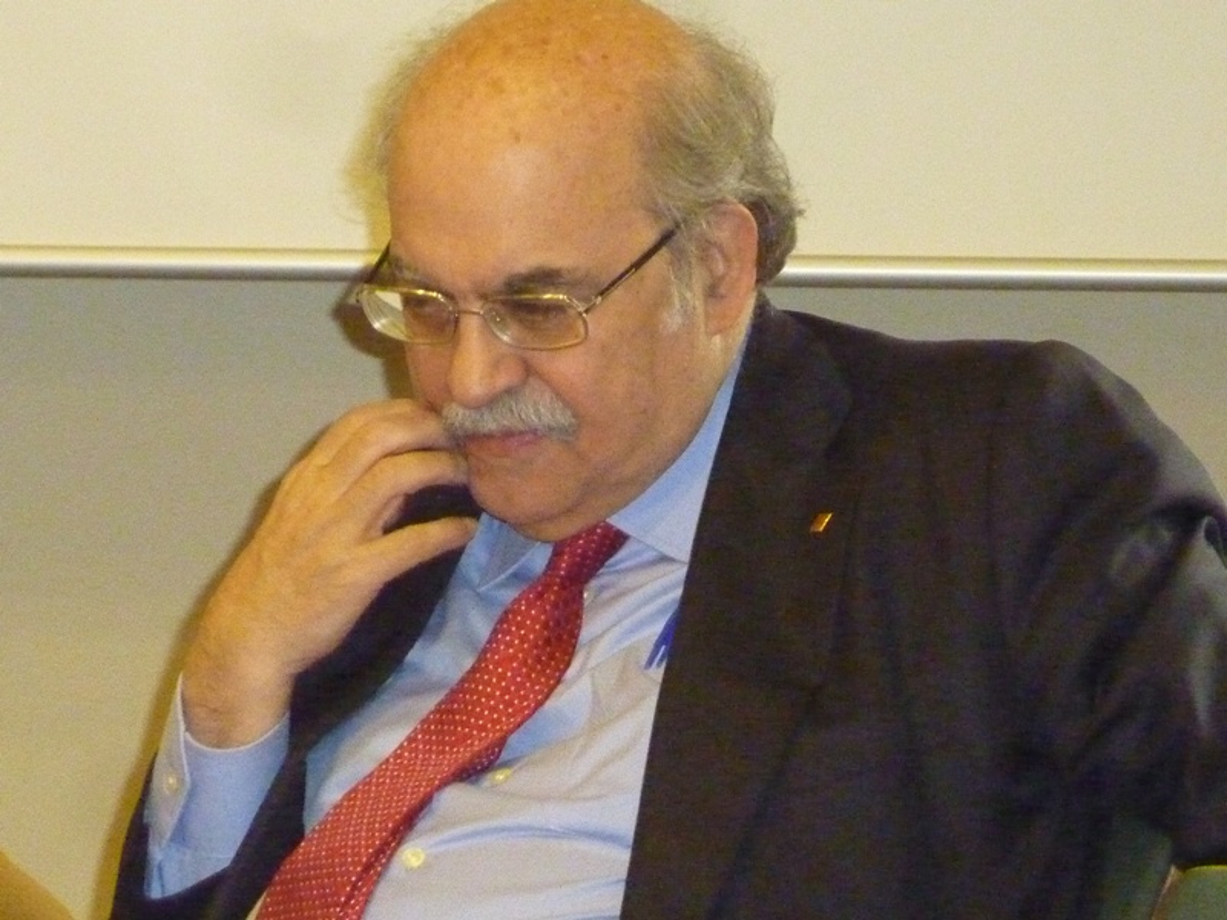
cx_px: 614
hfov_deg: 8.7
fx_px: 8046
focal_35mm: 227
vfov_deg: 6.5
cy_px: 460
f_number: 4.5
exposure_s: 1/40
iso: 1600
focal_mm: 25.9
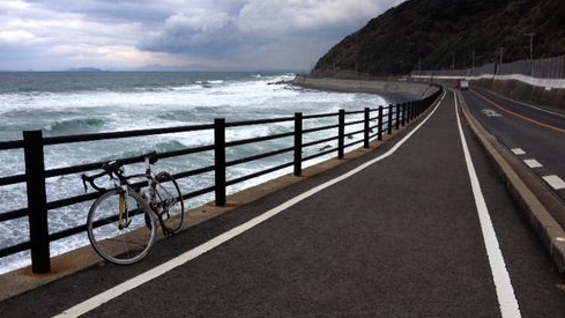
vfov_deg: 30.4
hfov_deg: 51.6
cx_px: 284
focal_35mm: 39
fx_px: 584
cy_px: 150
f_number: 2.4
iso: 50
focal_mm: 4.28
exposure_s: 1/502
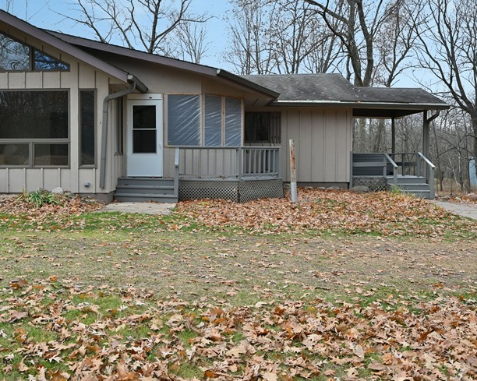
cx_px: 185
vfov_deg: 41.2
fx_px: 506
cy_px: 167
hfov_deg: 50.1
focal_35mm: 36
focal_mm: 21.5
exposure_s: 1/200
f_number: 5.6
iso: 200
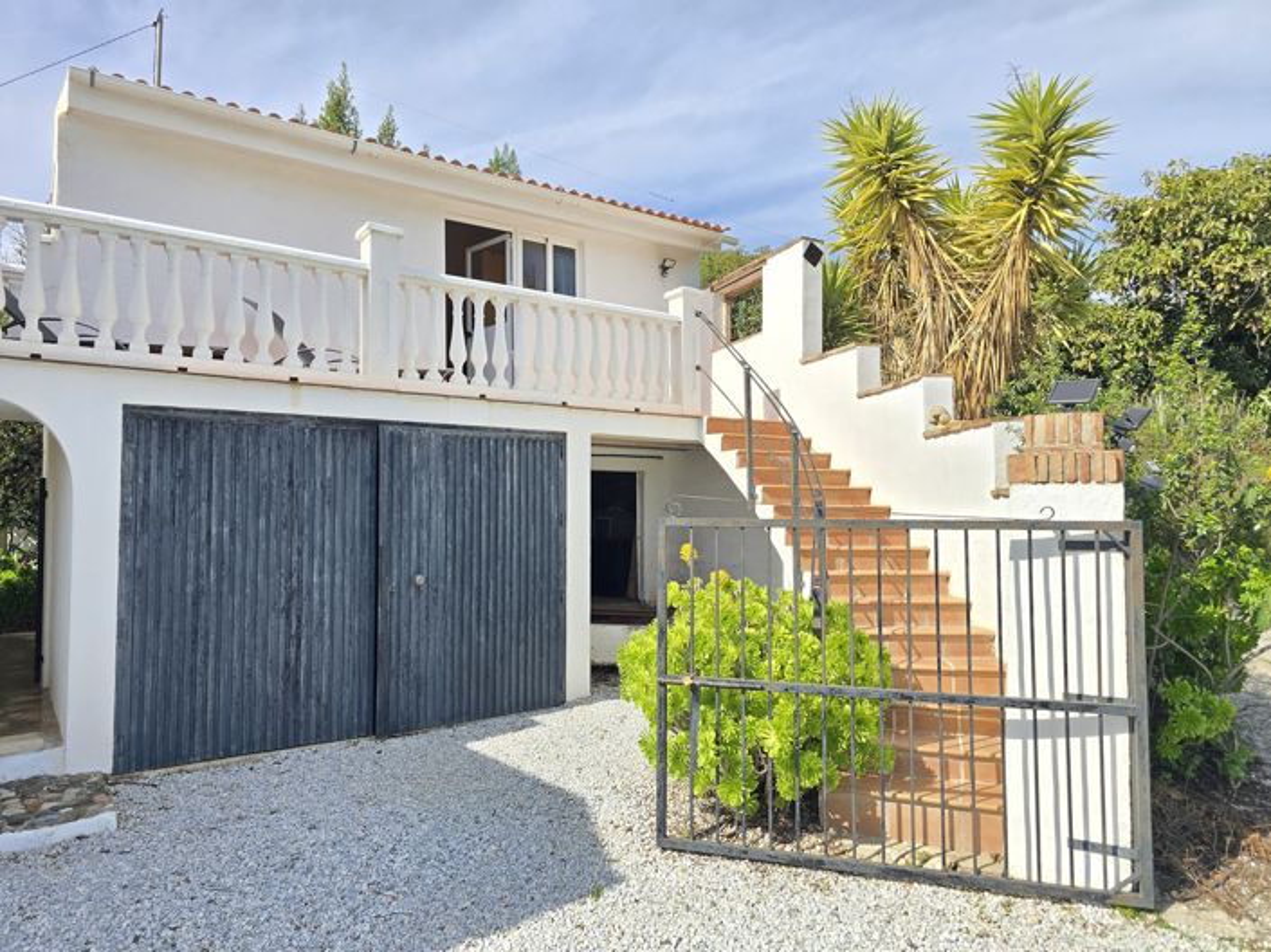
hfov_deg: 74.0
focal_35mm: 23
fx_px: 844
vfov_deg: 58.8
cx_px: 636
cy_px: 476
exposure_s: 1/664
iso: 12
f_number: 1.7
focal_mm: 6.3
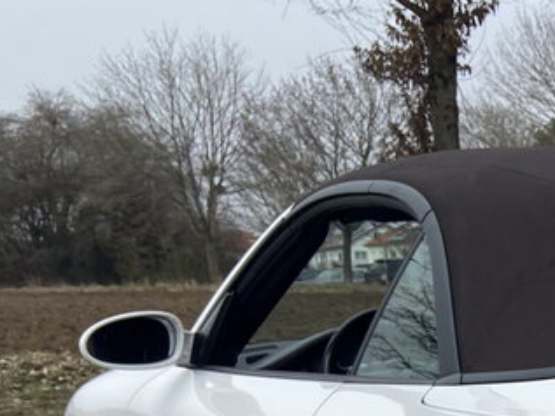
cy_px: 615
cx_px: 844
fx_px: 1347
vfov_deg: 16.2
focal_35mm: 84
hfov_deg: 20.0
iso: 32
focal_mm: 4.25
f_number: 1.8
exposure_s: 1/2688
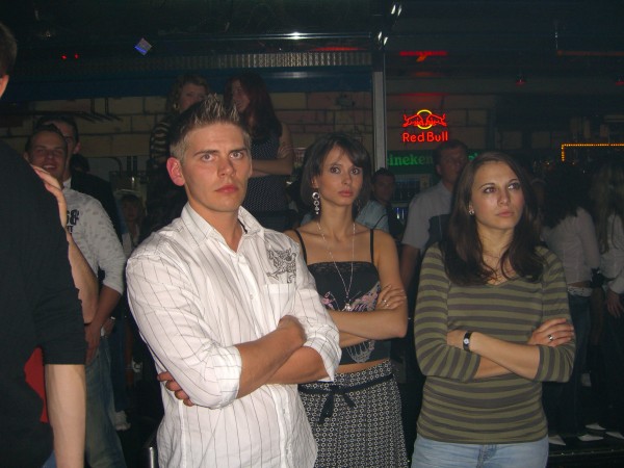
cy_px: 234
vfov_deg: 37.7
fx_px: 685
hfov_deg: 49.0
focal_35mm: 38
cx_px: 312
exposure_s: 1/60
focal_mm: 7.9
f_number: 2.8
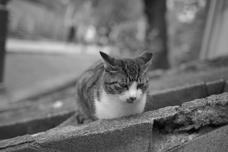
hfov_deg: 48.5
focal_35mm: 40
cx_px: 114
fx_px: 253
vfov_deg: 33.4
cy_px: 76
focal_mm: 40
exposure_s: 1/250
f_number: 2
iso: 100
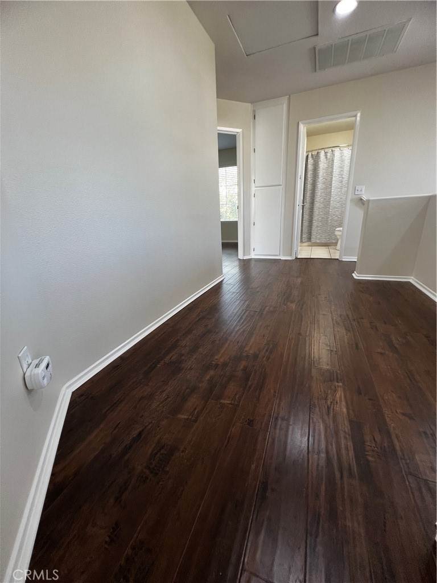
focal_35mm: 13
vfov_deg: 106.2
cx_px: 218
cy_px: 292
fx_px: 219
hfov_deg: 89.9
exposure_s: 1/120
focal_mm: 1.57
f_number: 1.8
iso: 160
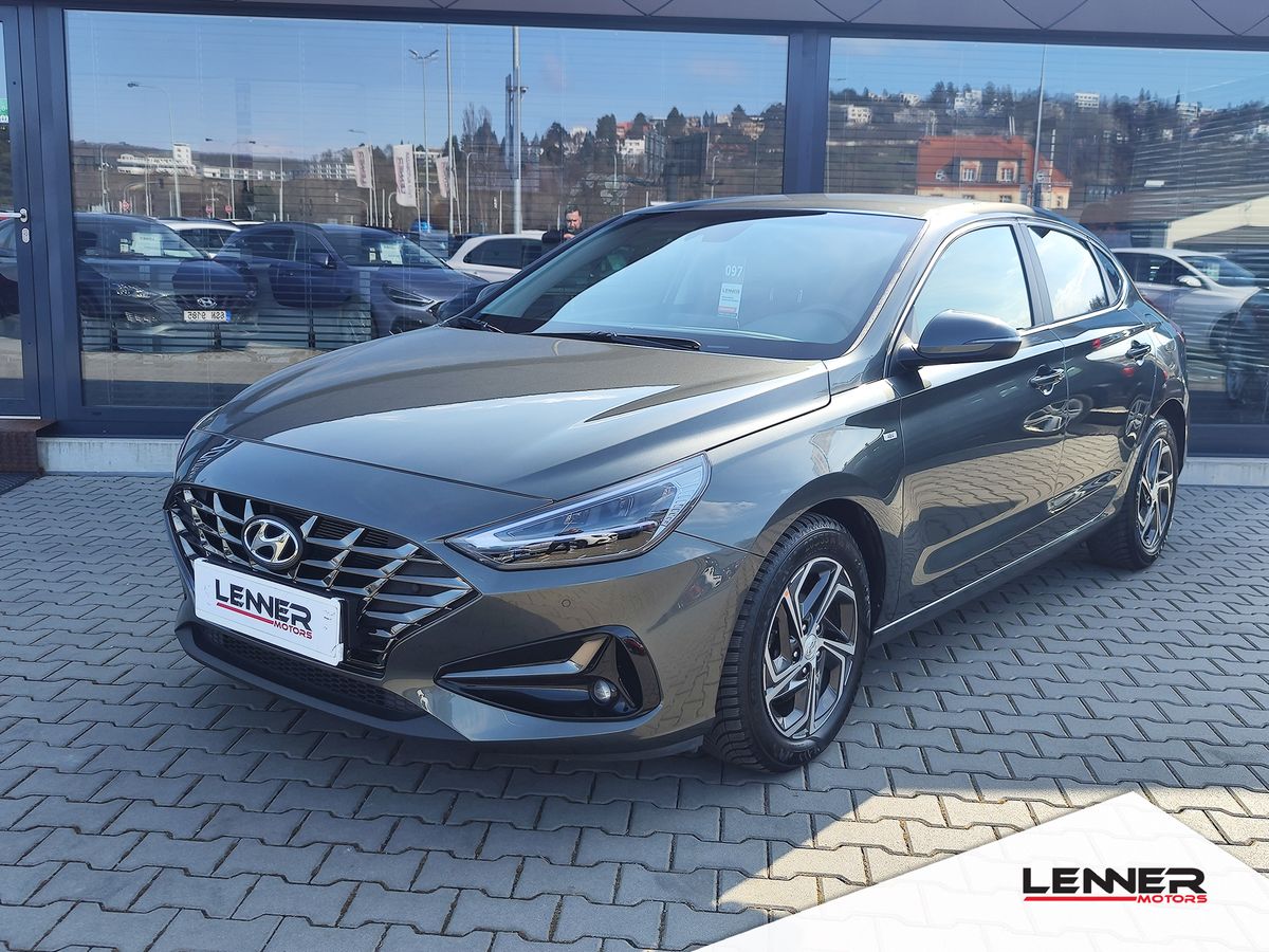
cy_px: 476
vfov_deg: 58.9
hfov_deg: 73.9
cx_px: 634
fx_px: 843
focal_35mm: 23
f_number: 1.69
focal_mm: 7.01
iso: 50
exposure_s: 1/360
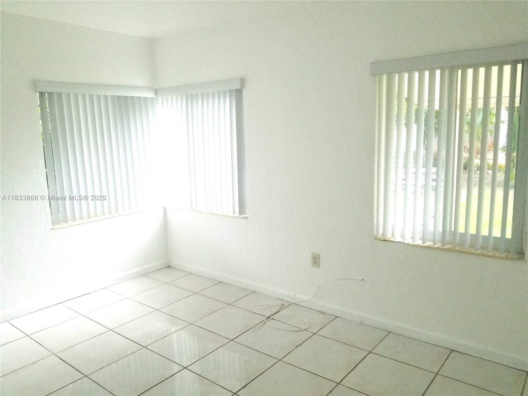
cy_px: 198
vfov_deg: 53.1
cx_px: 264
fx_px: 397
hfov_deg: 67.3
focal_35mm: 26
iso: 800
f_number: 1.7
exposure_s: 1/500
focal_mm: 4.3
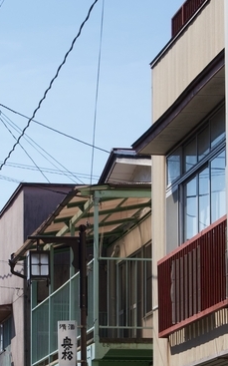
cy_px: 311
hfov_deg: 6.9
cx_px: 114
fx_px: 1891
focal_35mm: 190
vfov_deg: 11.0
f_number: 8
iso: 200
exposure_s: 1/640
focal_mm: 38
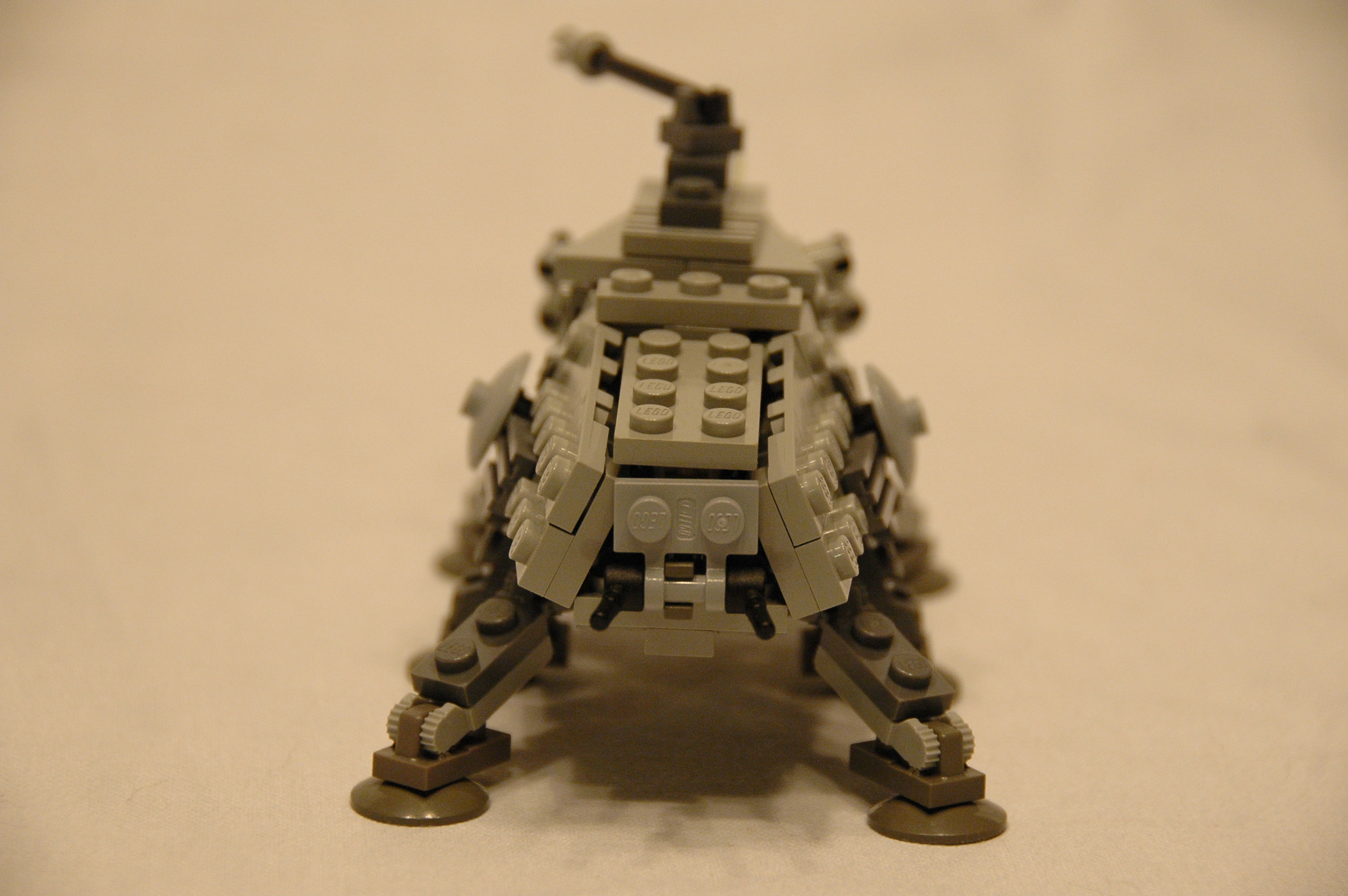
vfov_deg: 8.7
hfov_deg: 13.1
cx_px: 674
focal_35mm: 158
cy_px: 448
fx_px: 5892
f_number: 5.6
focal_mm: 105
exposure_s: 1/25
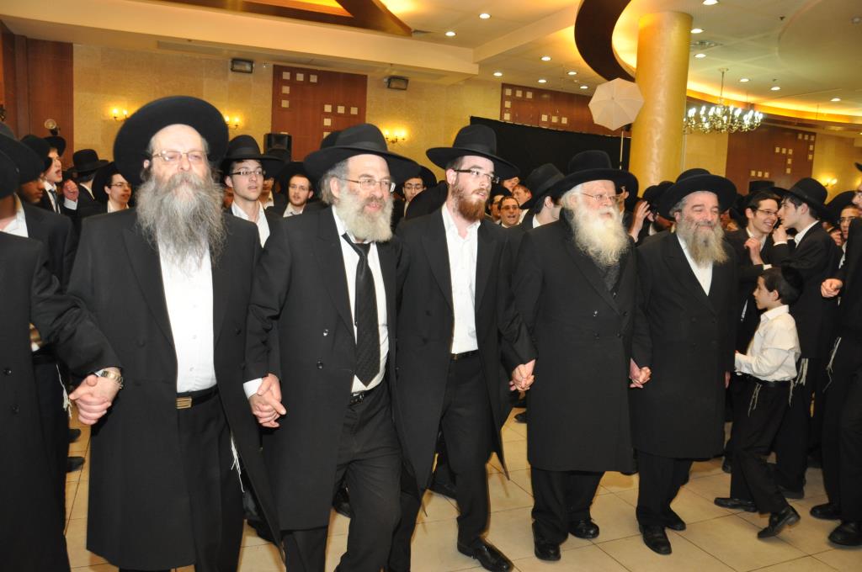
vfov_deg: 47.8
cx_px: 431
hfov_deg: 67.4
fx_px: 646
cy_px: 286
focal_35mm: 27
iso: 800
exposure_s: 1/50
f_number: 5
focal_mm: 18
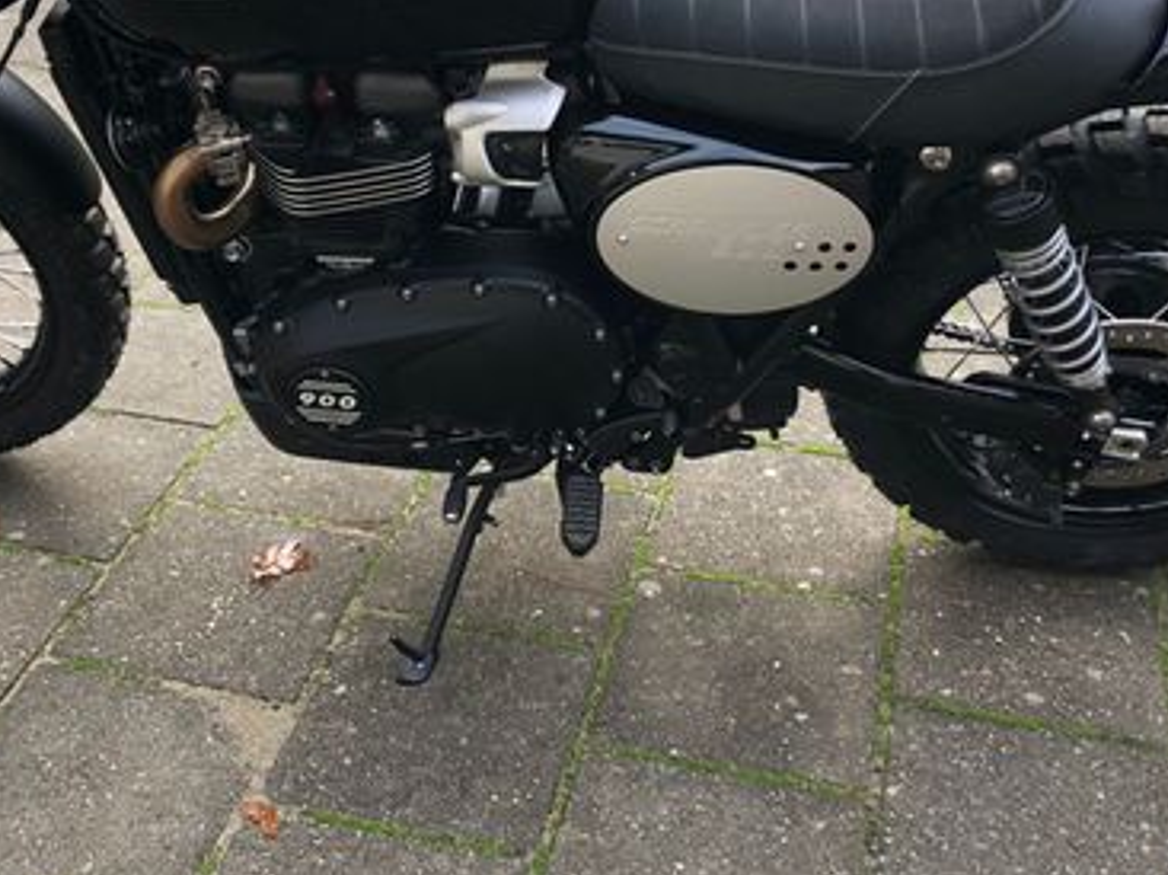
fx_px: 1652
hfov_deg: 38.9
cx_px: 584
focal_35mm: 49
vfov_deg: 29.1
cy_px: 198
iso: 25
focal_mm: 3.99
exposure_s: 1/120
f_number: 1.8
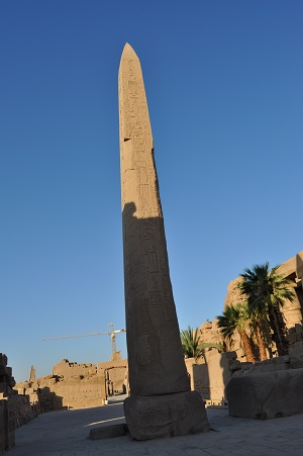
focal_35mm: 27
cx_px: 152
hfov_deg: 47.9
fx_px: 341
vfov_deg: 67.4
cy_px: 228
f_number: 9
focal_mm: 18
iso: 200
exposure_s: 1/320
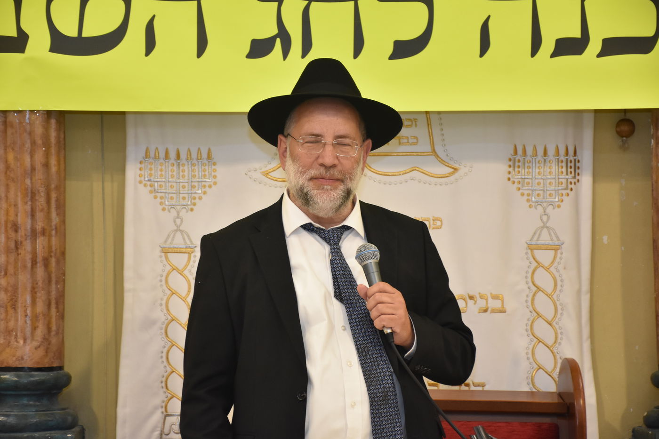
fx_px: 2196
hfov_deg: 17.1
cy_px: 220
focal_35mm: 120
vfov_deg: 11.4
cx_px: 330
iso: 1600
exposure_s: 1/60
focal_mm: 80
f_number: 5.6
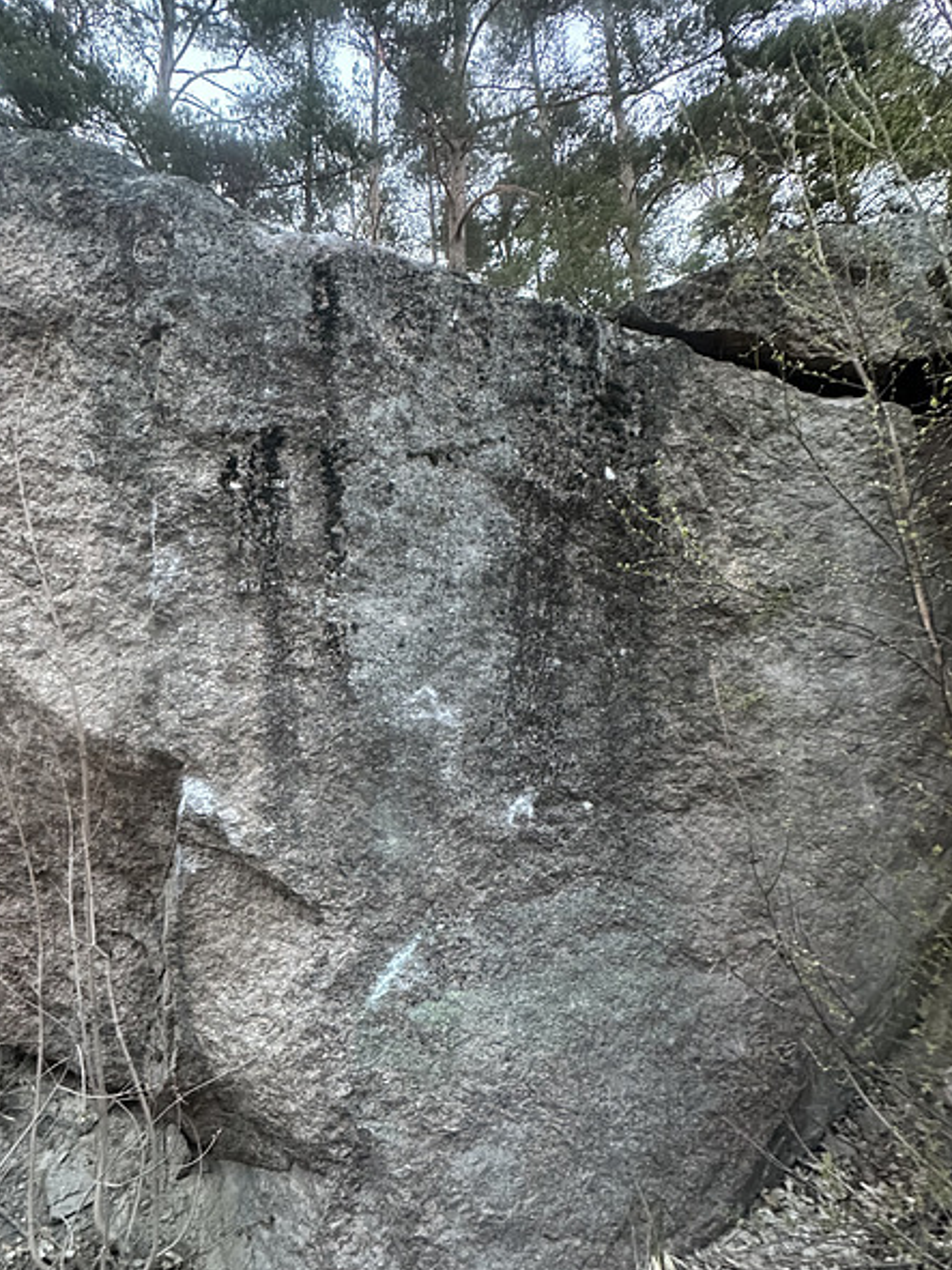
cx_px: 359
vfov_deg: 87.6
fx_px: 660
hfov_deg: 70.5
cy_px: 688
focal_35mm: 18
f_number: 2.2
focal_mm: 2.22
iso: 800
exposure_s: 1/60
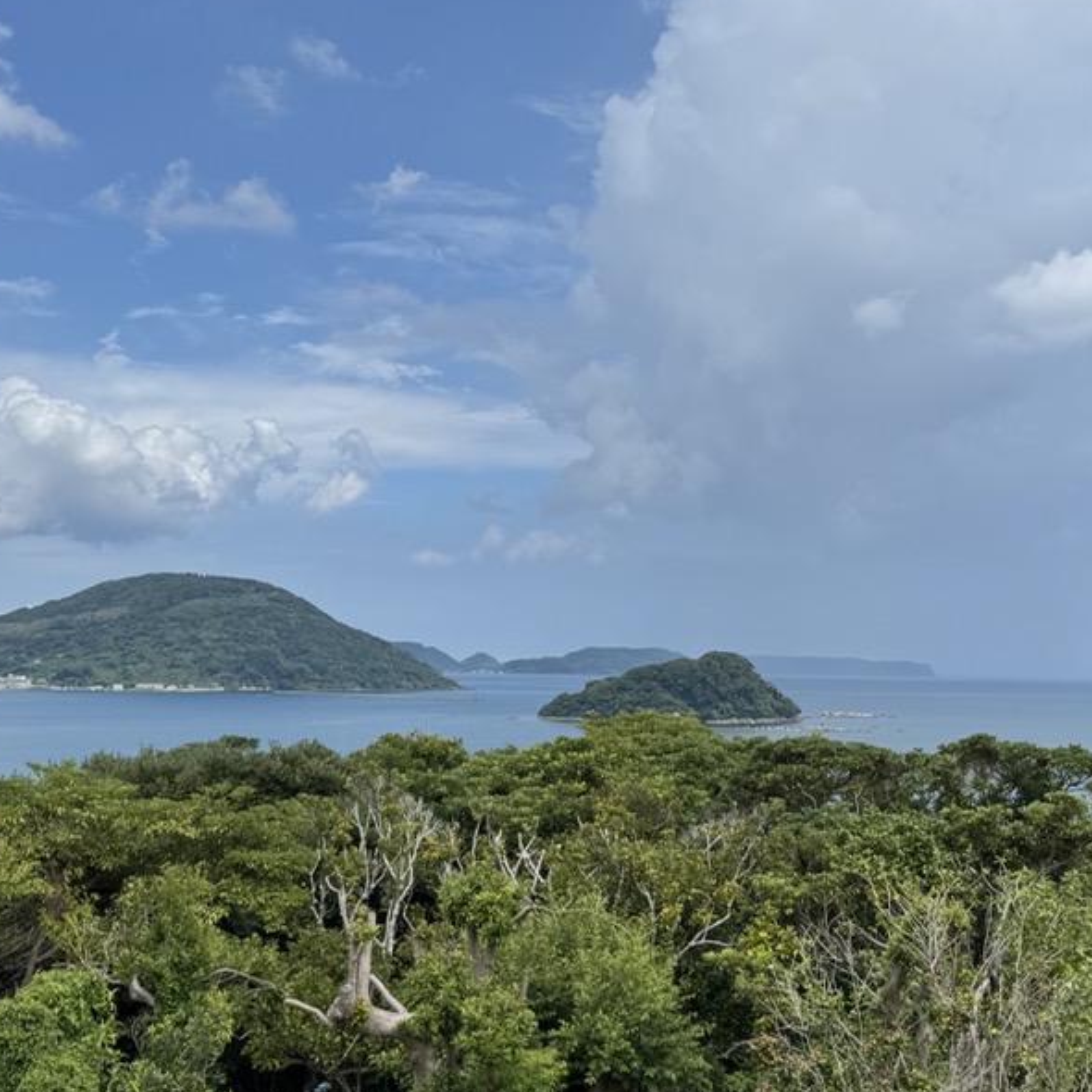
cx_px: 713
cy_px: 540
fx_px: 1642
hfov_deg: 36.5
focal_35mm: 46
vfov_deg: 36.8
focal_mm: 6.76
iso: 80
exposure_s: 1/7092
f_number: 1.78
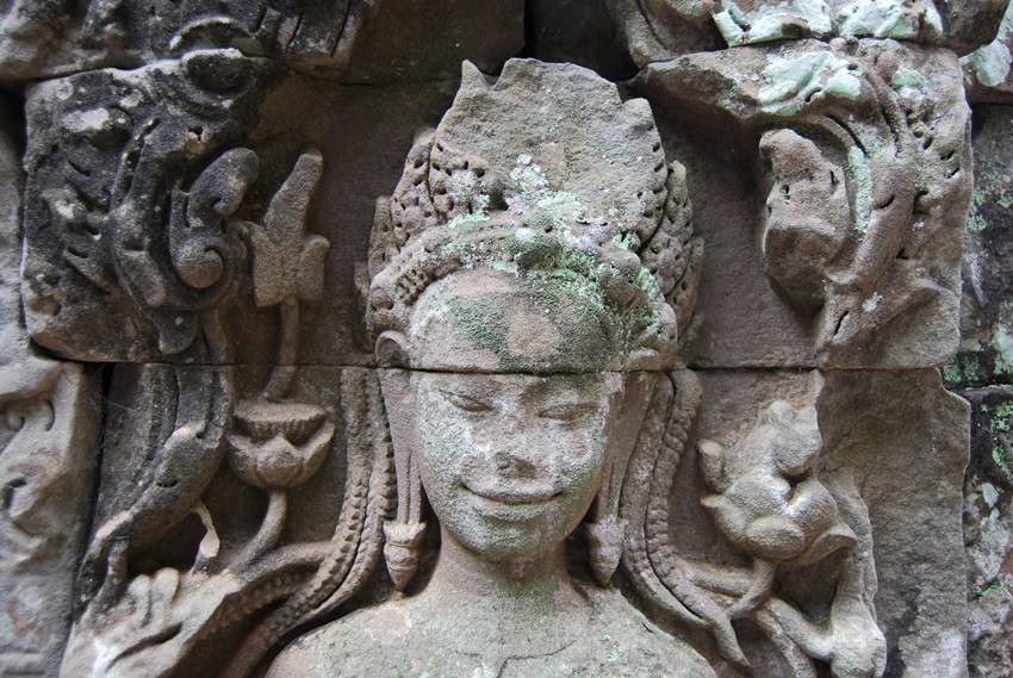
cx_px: 506
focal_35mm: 33
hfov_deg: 57.2
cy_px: 339
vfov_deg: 40.1
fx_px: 930
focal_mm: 22
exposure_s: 1/40
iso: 200
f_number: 3.8
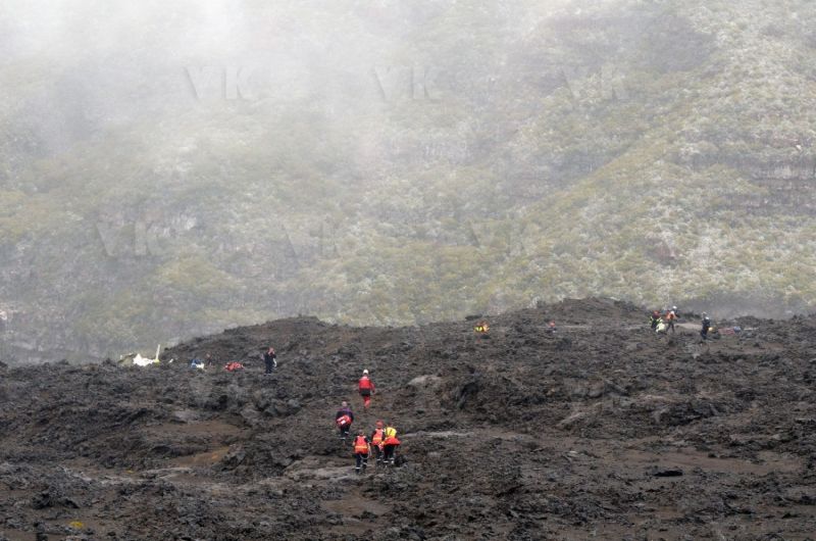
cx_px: 408
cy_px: 270
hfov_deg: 19.5
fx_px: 2375
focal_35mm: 105
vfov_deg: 13.0
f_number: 8
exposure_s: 1/640
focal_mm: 70
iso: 250
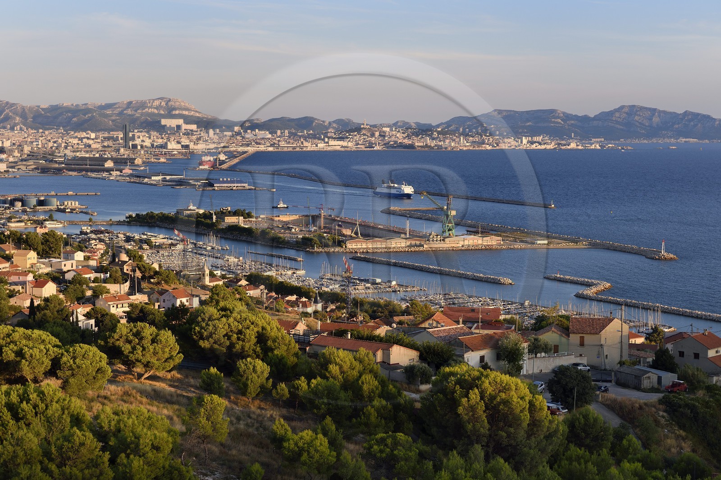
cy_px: 240
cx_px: 360
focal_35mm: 70
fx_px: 1401
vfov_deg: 19.4
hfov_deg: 28.9
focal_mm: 70
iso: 400
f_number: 11
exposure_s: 1/160
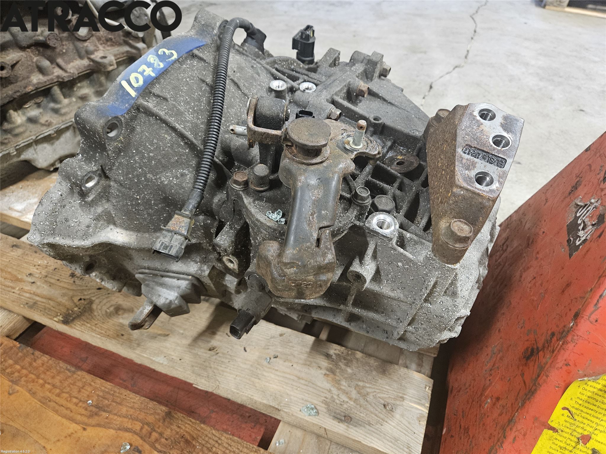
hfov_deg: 73.9
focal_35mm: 23
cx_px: 303
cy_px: 227
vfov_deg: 58.9
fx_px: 403
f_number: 1.8
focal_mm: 5.4
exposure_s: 1/33
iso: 640
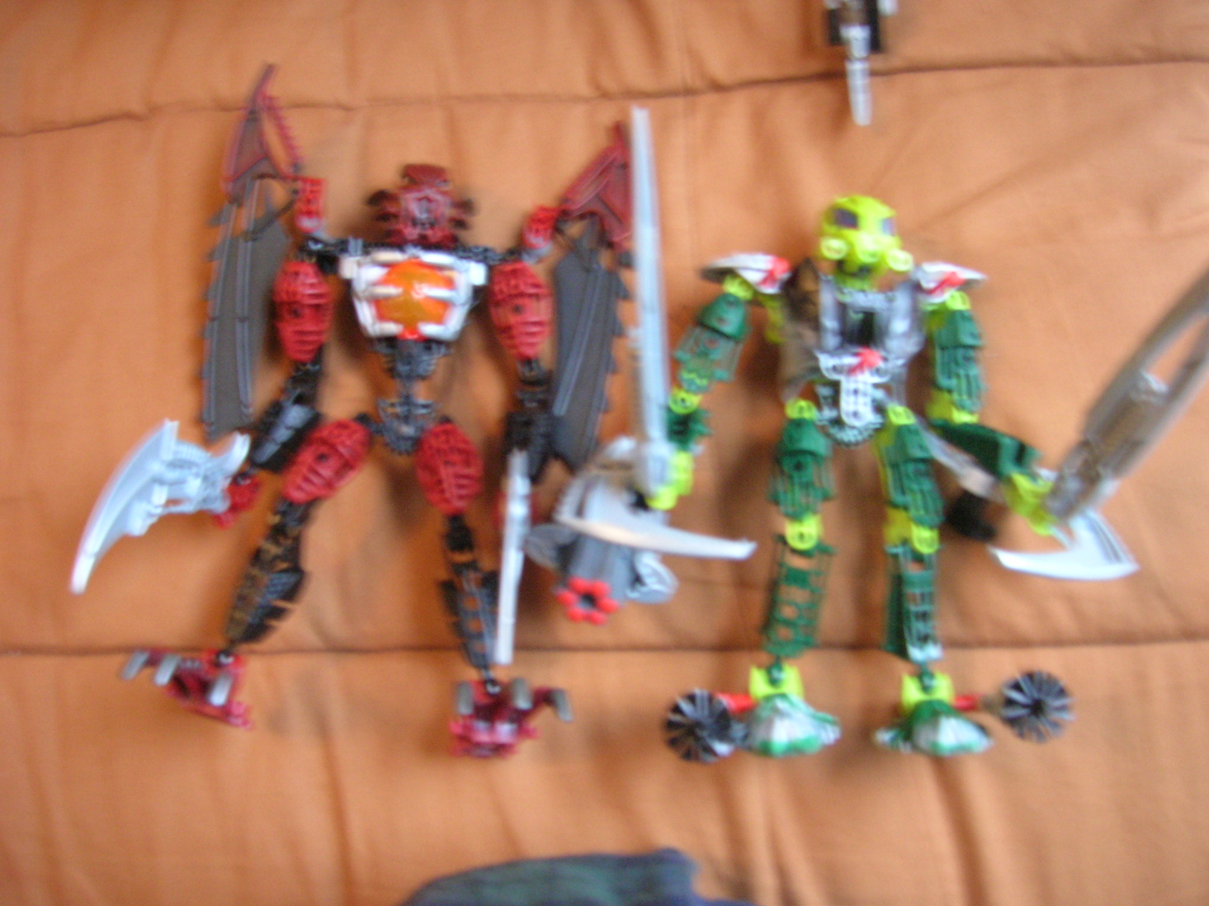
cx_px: 604
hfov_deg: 54.0
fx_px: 1187
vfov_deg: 41.8
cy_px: 453
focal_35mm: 34
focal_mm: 5.7
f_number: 2.9
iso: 157
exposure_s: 1/3.7
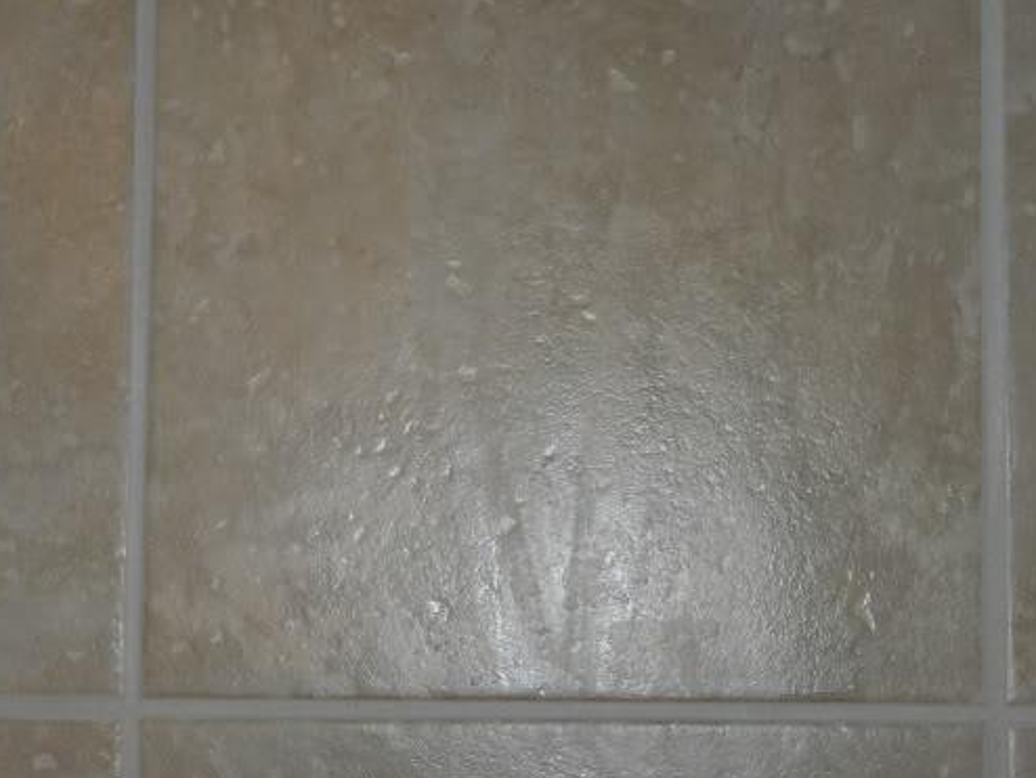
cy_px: 300
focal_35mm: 101
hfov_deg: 19.4
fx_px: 3024
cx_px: 512
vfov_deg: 14.6
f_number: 4.2
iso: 100
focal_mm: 12.8
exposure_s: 1/60
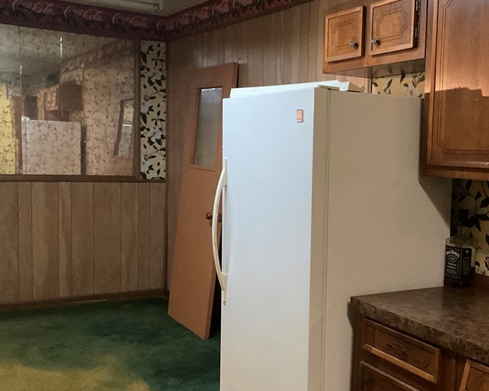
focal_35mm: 45
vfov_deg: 33.4
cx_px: 351
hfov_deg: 40.3
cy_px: 227
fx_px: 651
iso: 500
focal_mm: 3
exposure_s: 1/24
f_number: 1.8
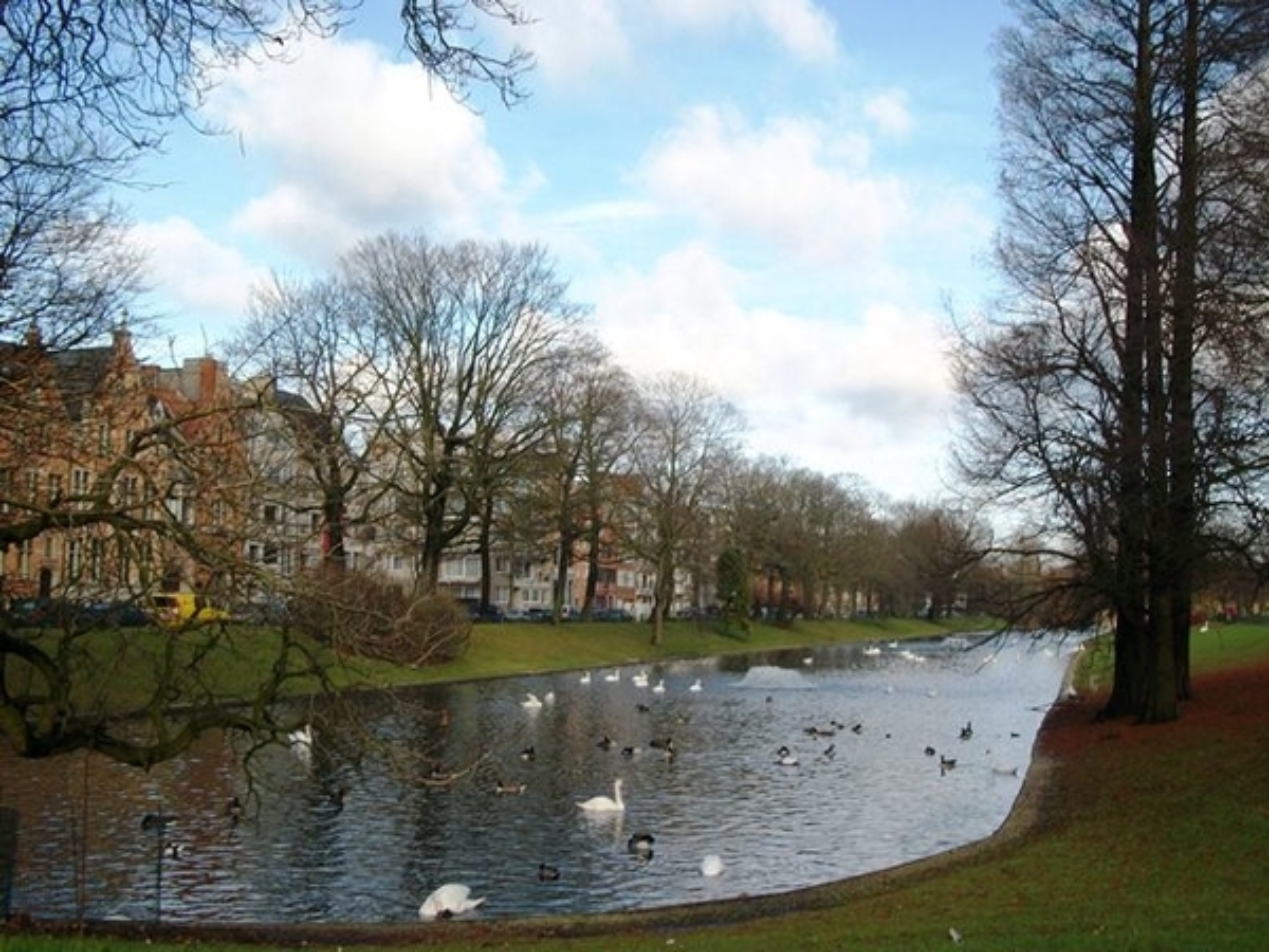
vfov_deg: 36.0
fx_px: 1466
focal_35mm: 40
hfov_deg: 46.8
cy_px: 476
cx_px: 634
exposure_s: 1/60
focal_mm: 7.1
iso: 80
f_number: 9.9
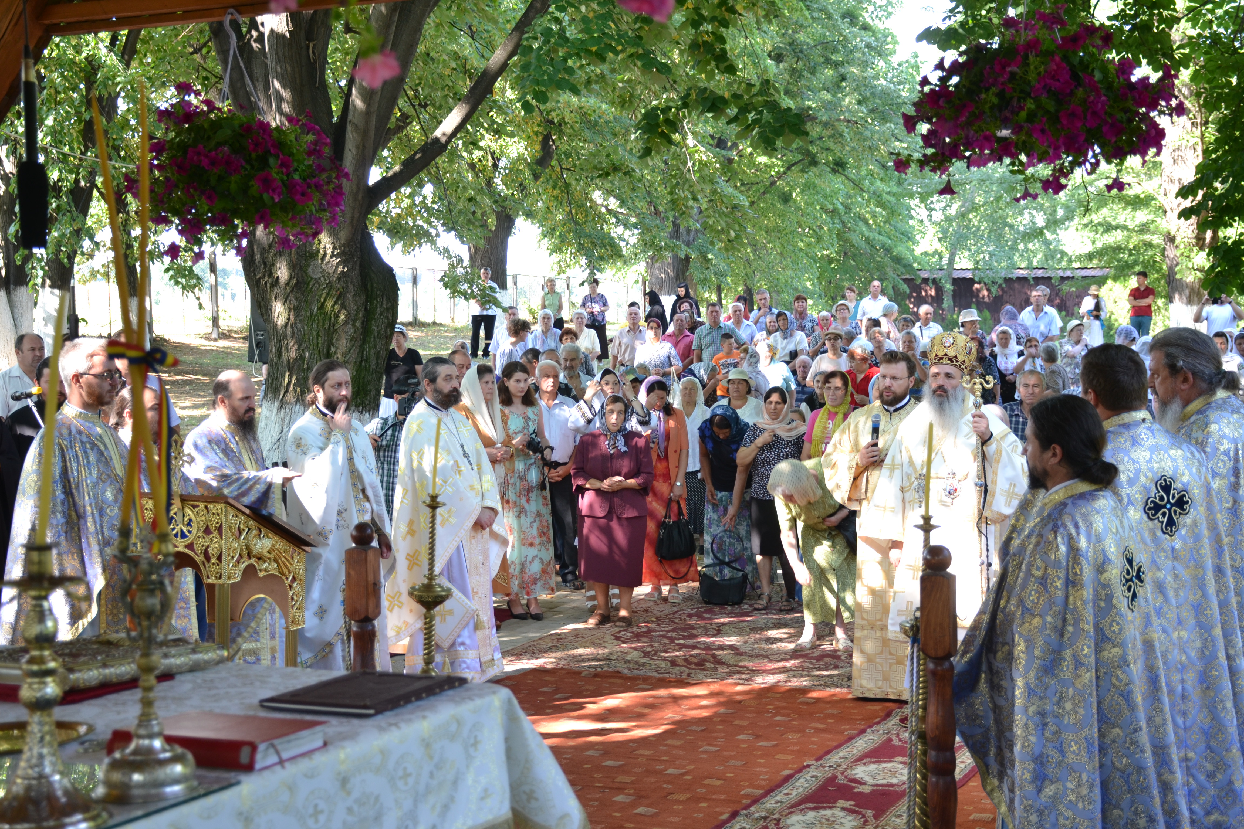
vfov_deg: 26.5
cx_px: 622
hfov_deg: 38.9
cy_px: 414
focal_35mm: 51
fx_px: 1762
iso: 200
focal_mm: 34
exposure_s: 1/50
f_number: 4.2
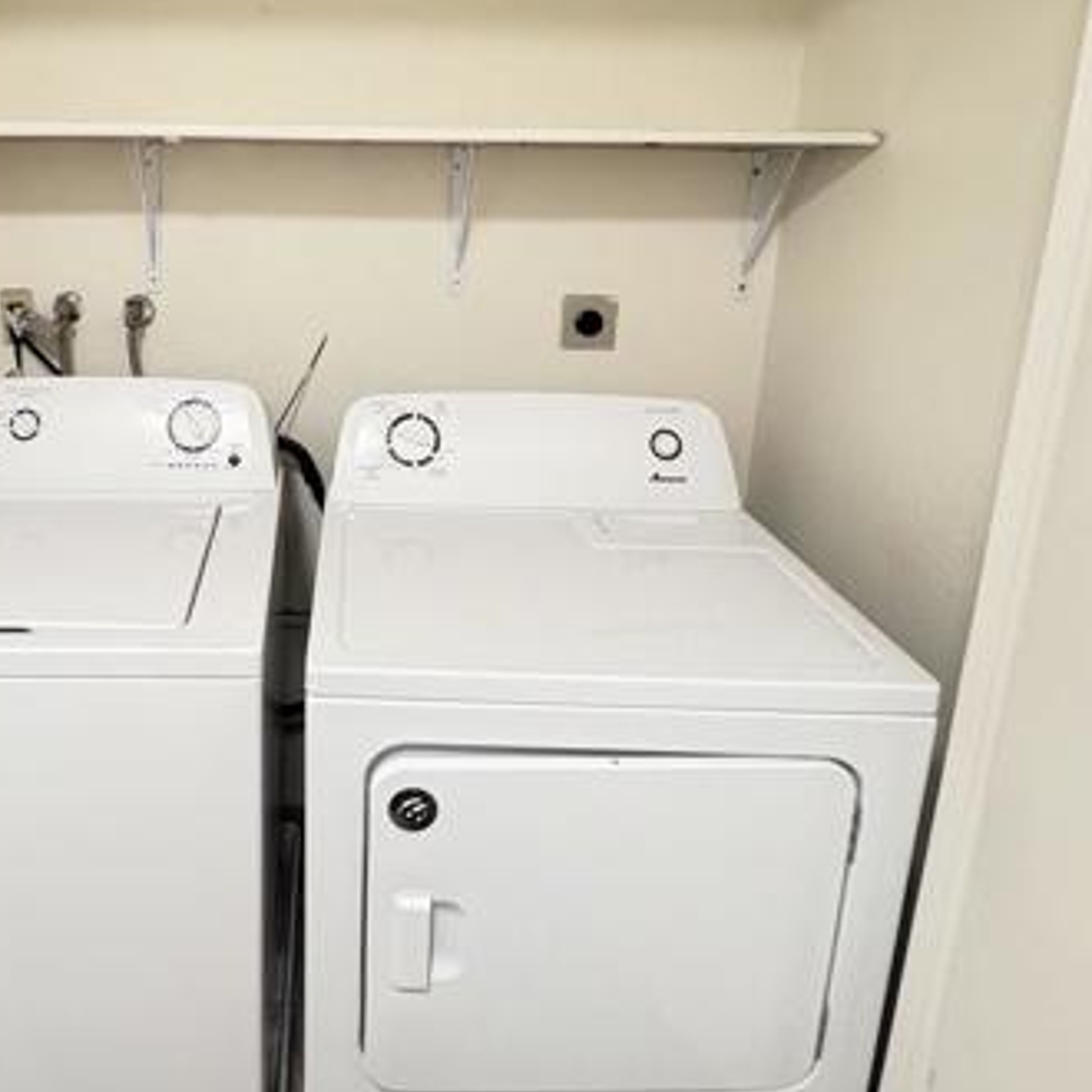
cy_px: 364
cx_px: 328
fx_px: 857
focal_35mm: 24
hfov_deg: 62.7
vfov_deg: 63.4
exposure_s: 1/60
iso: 500
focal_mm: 2.22
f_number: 2.2
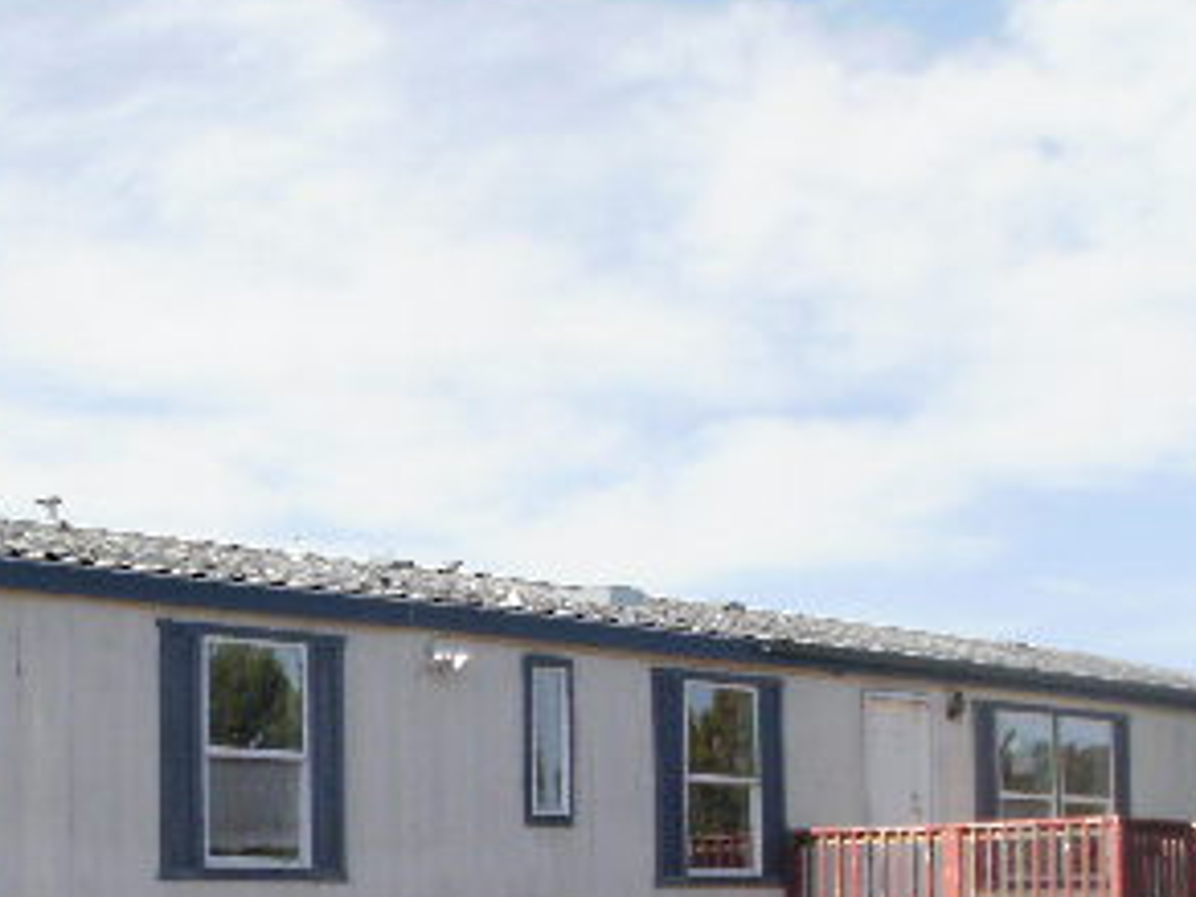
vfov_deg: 18.3
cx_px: 270
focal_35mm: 79
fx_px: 2729
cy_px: 856
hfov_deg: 24.4
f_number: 5.6
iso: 100
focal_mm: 6.3
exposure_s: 1/400
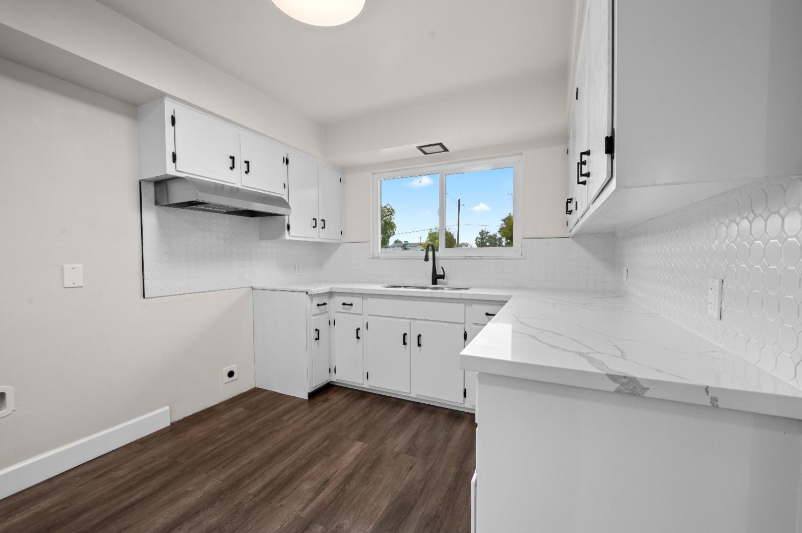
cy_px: 266
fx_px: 312
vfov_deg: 81.1
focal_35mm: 14
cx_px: 401
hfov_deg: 104.3
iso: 250
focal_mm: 14
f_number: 9
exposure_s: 1/6
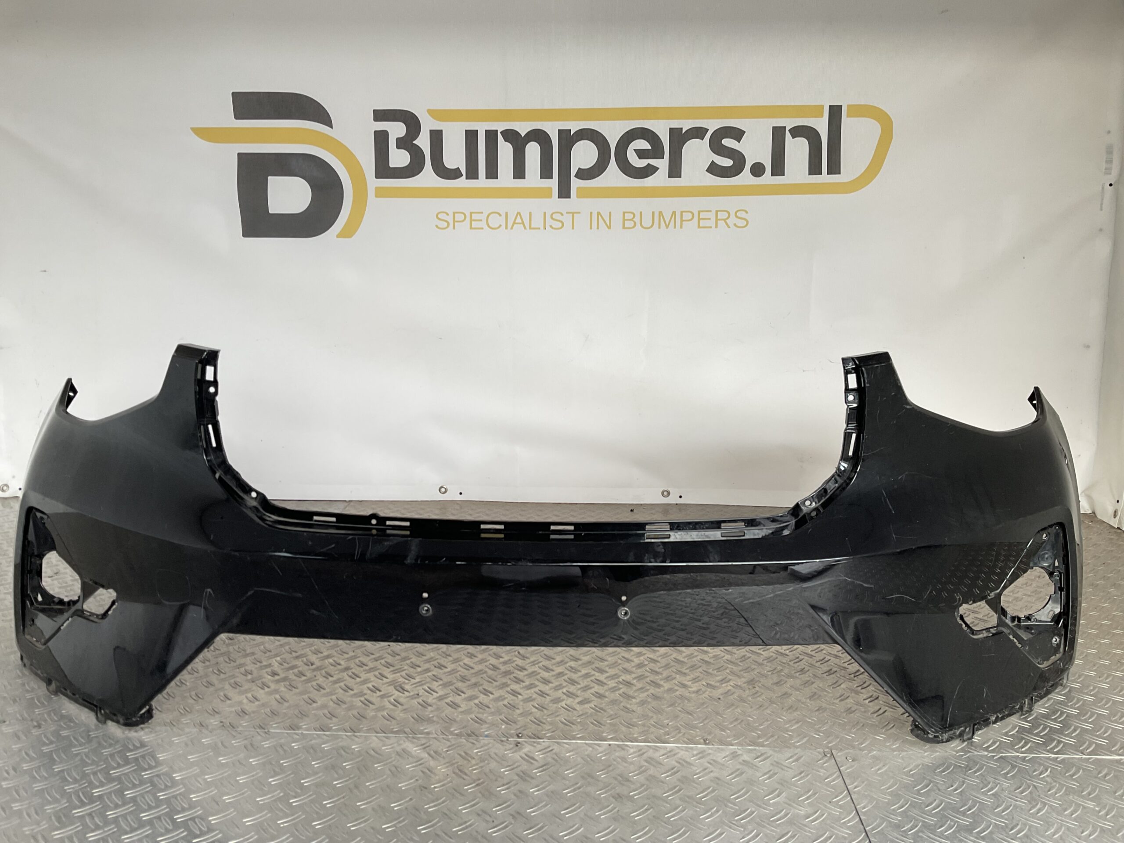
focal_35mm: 29
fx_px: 942
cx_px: 562
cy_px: 422
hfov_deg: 61.7
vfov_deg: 48.2
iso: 25
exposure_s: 1/100
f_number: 1.8
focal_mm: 3
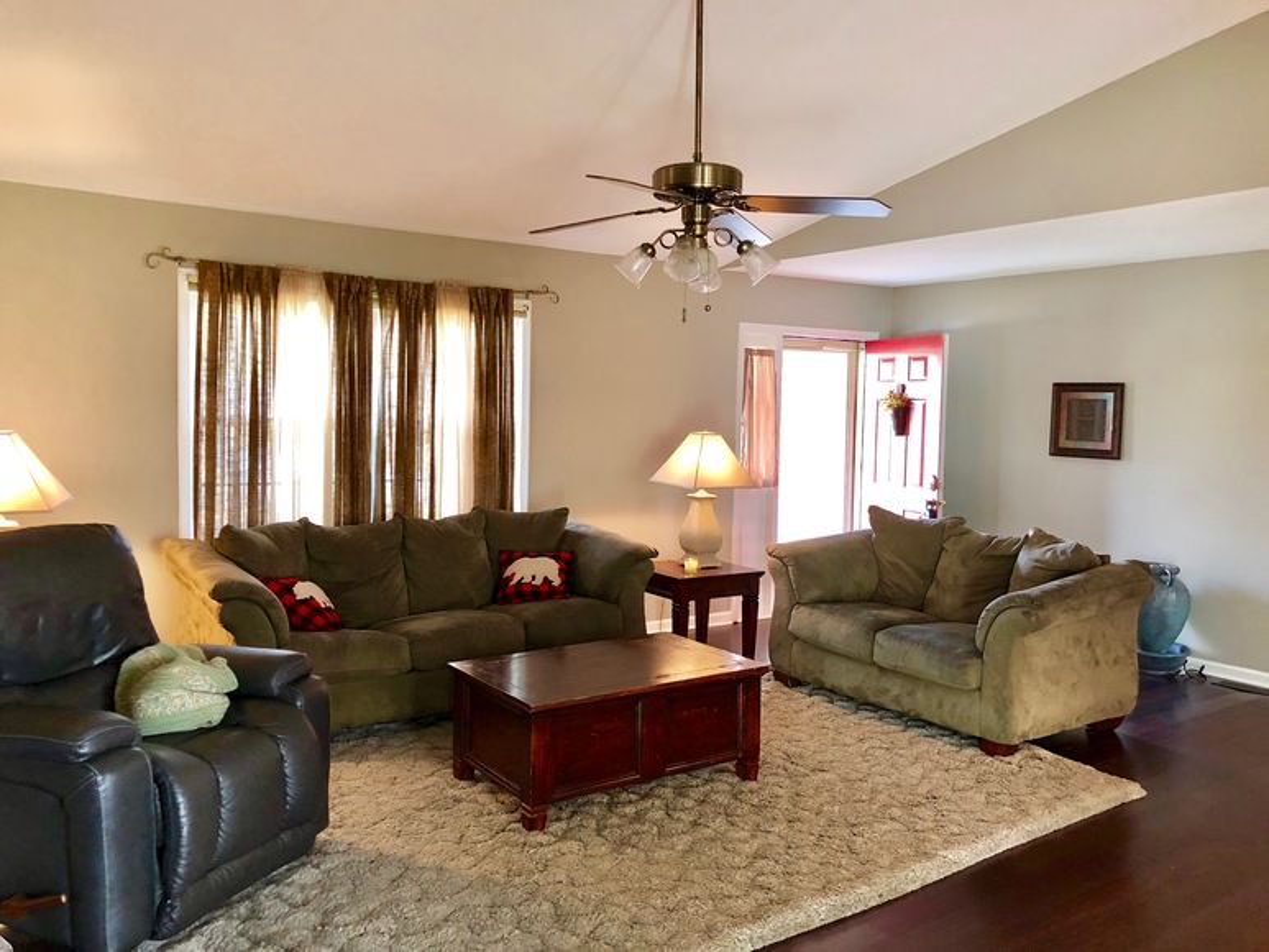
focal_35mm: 28
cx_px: 634
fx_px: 1027
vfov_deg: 49.8
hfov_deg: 63.4
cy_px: 476
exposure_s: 1/15
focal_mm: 3.99
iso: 64
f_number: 1.8
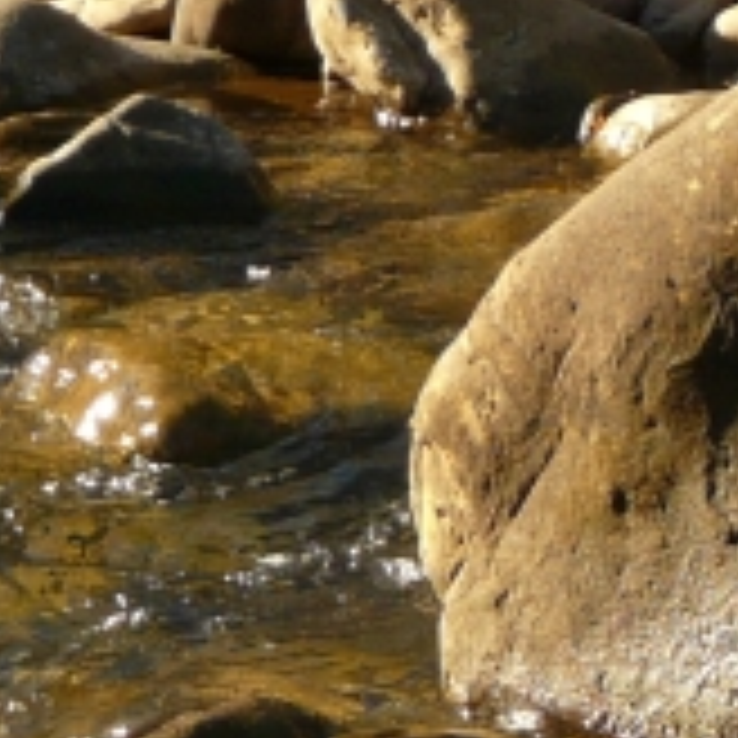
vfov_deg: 2.8
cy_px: 1040
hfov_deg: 2.7
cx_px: 2102
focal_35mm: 631
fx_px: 15220
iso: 100
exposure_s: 1/400
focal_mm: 18.8
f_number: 3.6
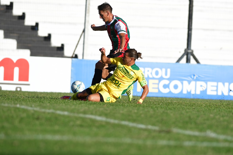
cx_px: 116
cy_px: 78
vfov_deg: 3.1
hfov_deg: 4.6
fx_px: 2912
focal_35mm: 450
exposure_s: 1/800
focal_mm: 300
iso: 100
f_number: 4
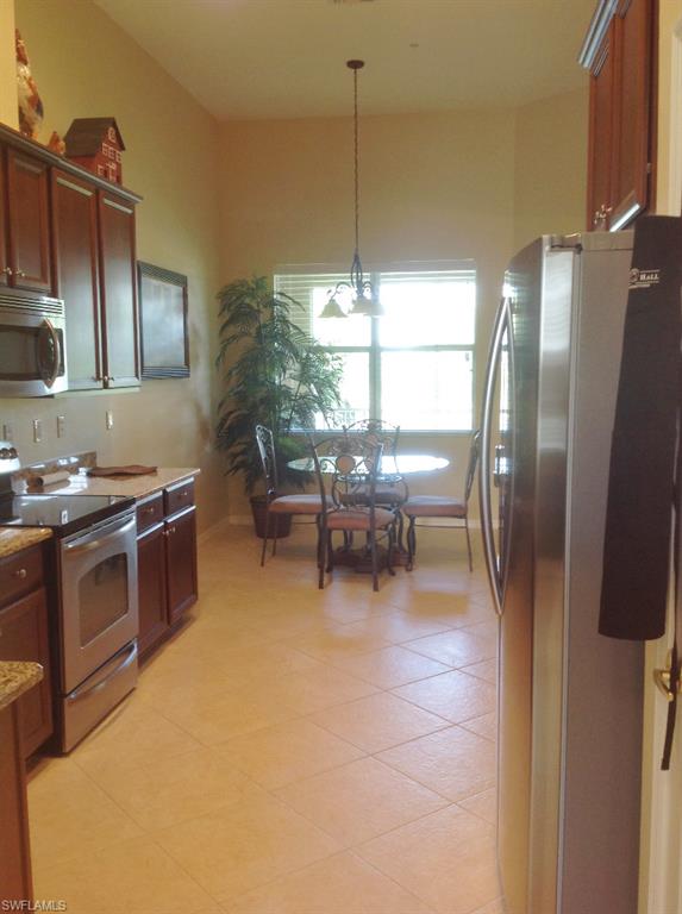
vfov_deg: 52.7
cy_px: 457
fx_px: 923
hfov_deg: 40.6
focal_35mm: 35
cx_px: 341
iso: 50
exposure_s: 1/15
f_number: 2.4
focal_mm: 4.28
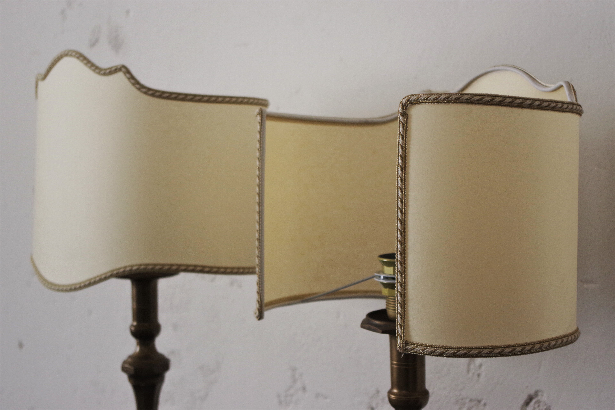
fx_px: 1093
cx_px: 308
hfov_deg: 31.4
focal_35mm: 64
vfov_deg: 21.2
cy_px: 205
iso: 800
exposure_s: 1/160
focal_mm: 42.5
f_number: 4.5
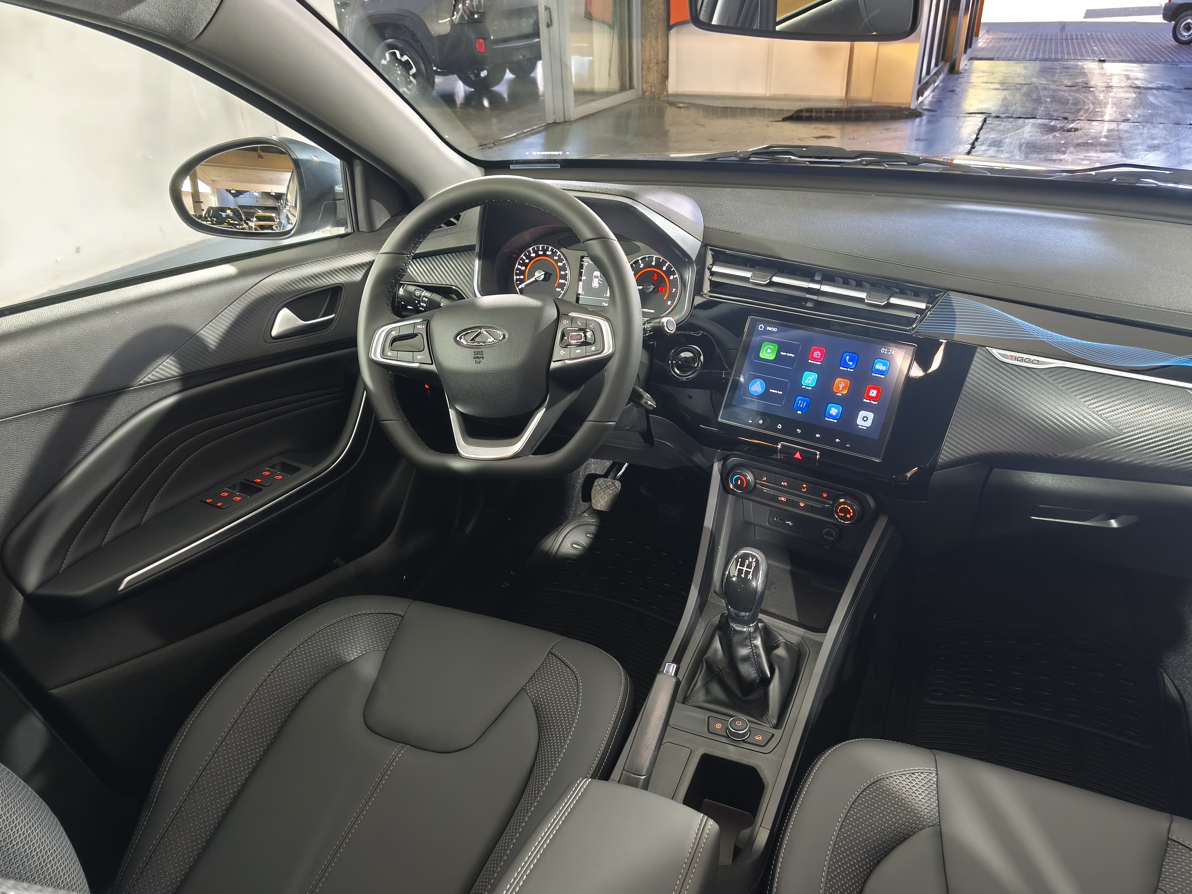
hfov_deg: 69.3
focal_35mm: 25
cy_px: 469
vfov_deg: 54.9
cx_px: 645
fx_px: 861
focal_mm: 5.35
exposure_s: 1/25
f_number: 1.7
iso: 2000
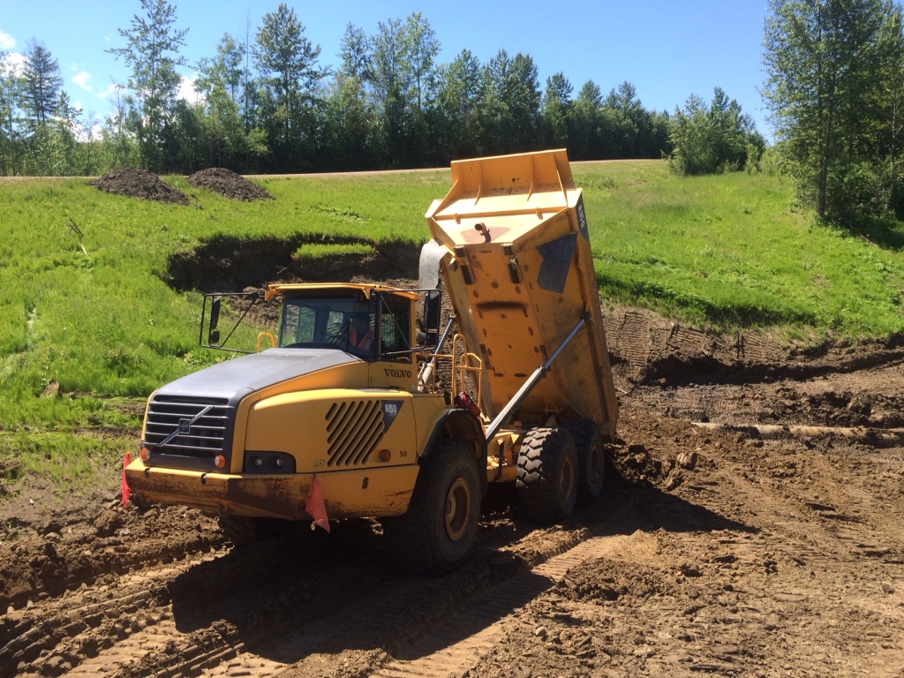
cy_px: 339
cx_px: 452
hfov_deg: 61.7
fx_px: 757
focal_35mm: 29
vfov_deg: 48.2
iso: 32
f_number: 2.2
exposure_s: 1/1109
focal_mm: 4.15
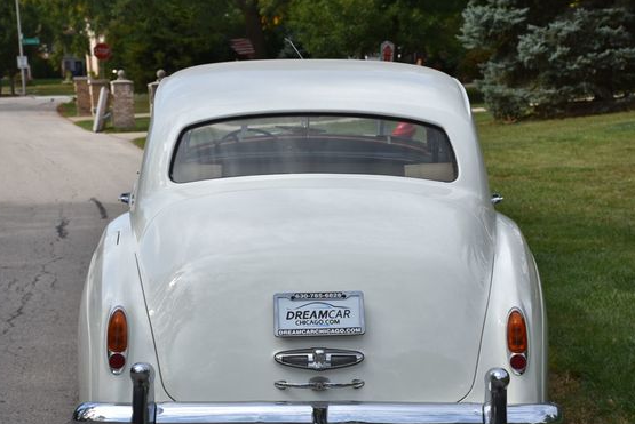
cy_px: 242
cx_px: 319
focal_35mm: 90
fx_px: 1589
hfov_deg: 22.6
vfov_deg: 15.2
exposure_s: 1/500
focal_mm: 52
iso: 140
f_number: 8
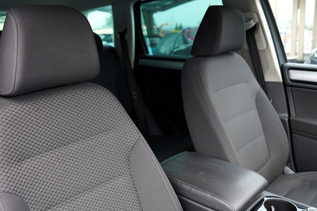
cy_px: 126
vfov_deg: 36.7
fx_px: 317
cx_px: 147
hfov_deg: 53.1
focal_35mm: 36
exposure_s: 1/60
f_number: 4
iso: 100
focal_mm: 24
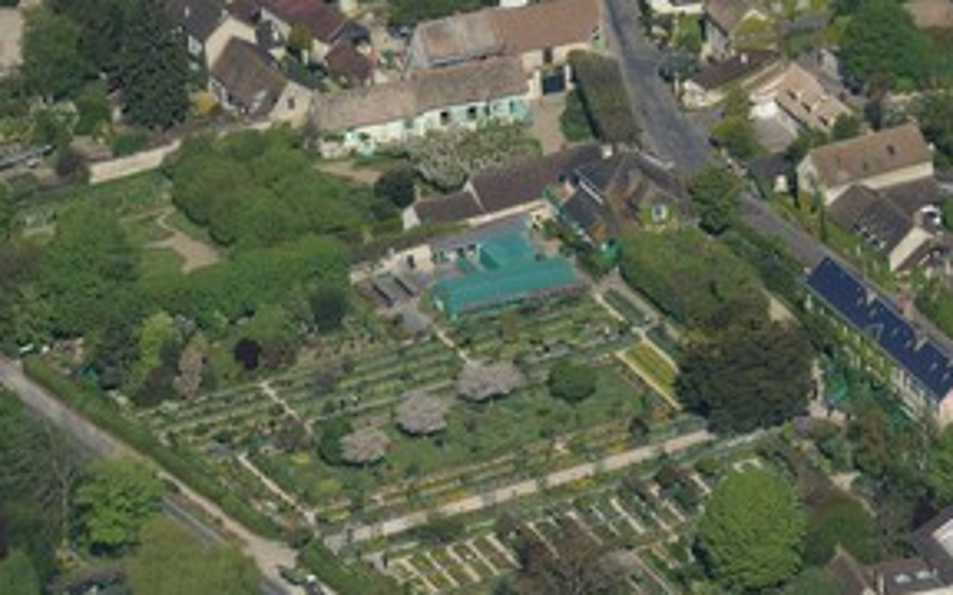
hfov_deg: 7.1
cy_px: 407
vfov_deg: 4.4
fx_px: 7714
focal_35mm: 297
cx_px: 473
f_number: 7.1
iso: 400
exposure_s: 1/1250
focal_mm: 200
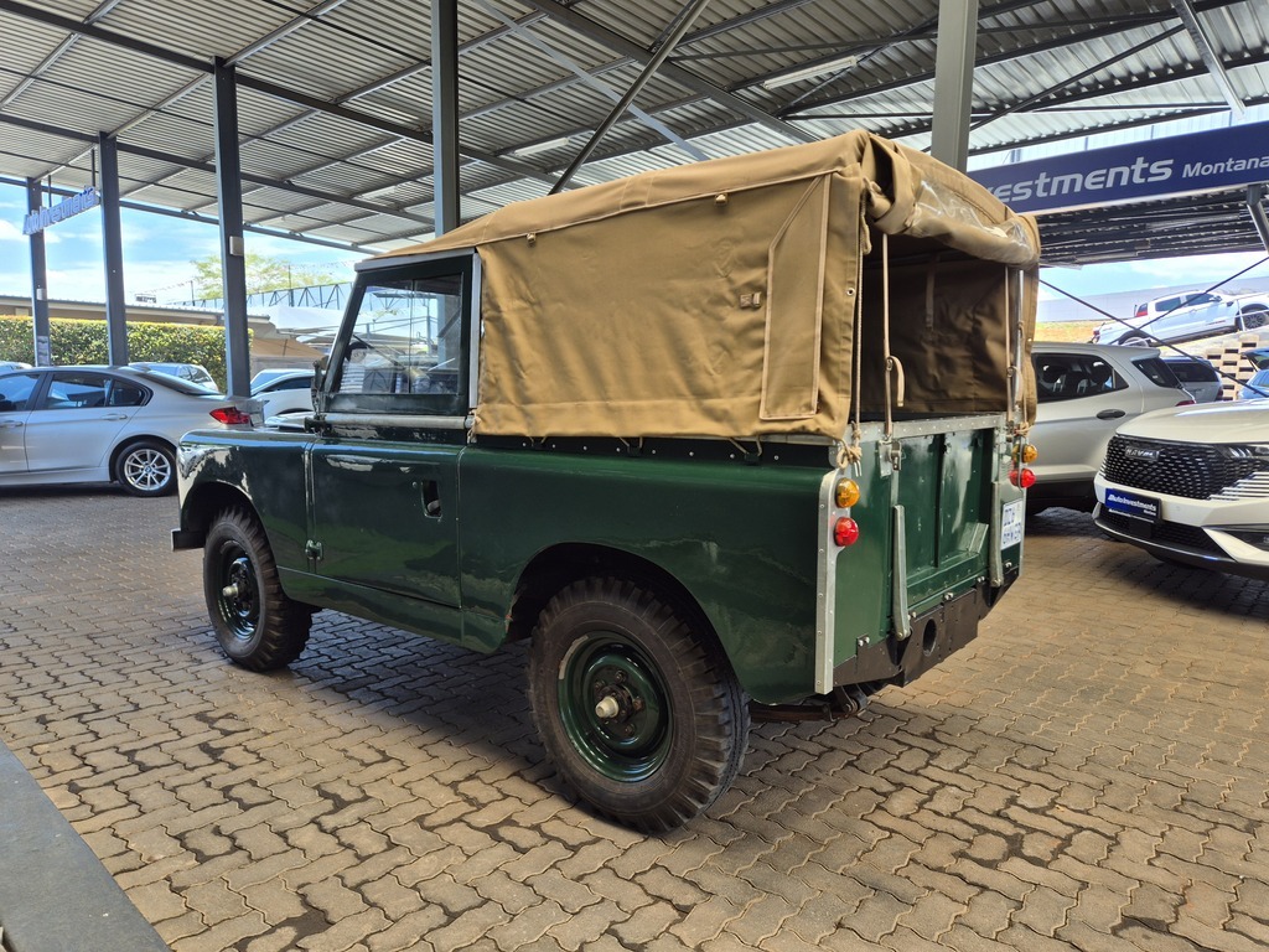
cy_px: 476
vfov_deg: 58.9
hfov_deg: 73.9
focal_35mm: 23
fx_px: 843
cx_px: 634
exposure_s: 1/180
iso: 25
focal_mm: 5.4
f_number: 1.8
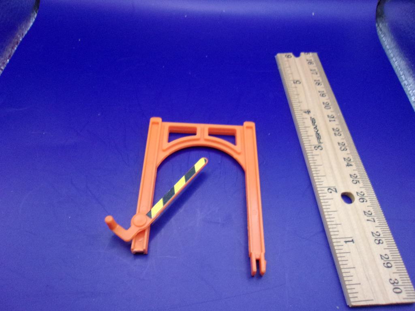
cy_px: 156
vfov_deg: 51.4
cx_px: 208
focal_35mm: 27
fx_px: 324
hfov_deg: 65.3
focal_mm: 4.9
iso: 400
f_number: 3
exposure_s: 1/21
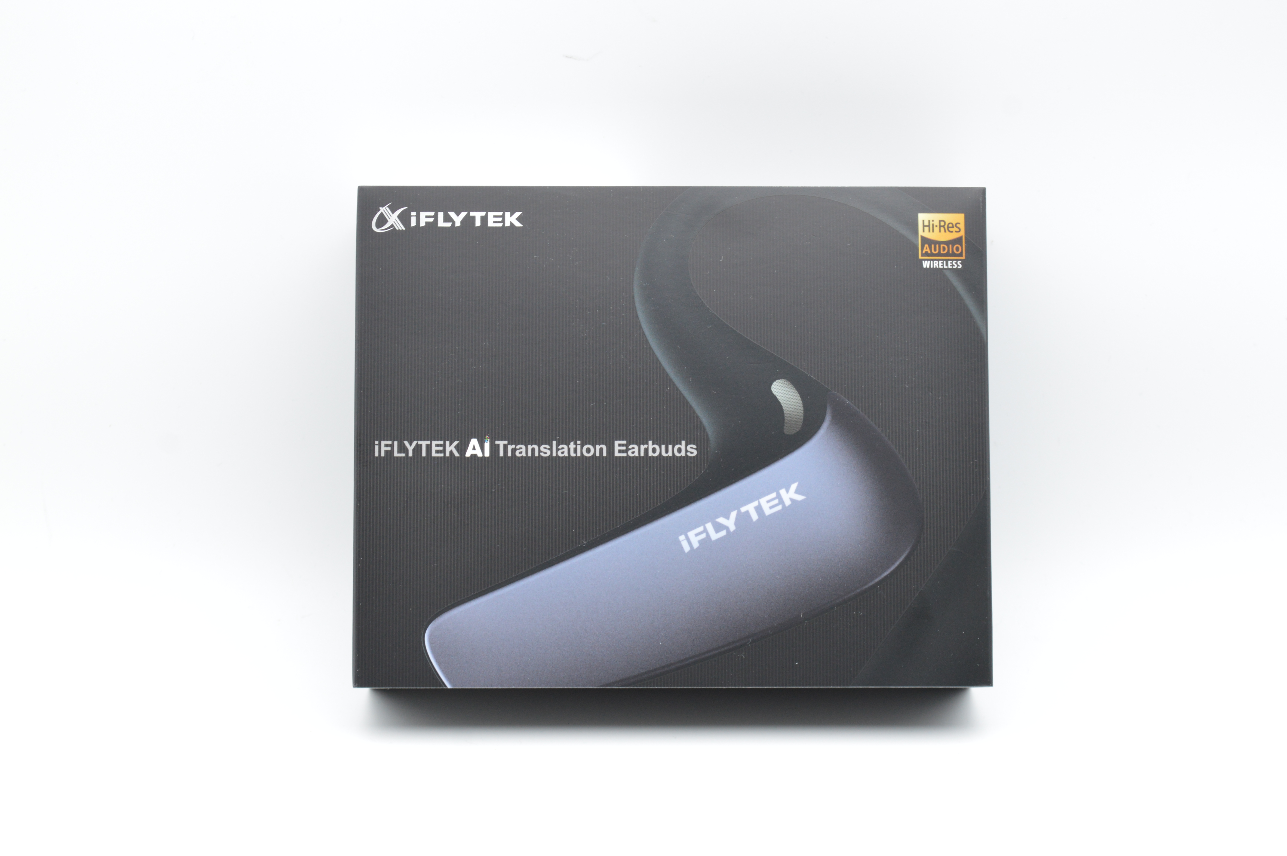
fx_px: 2572
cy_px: 428
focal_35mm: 72
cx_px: 644
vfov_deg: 18.9
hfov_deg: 28.1
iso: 400
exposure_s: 1/50
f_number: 8
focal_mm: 48
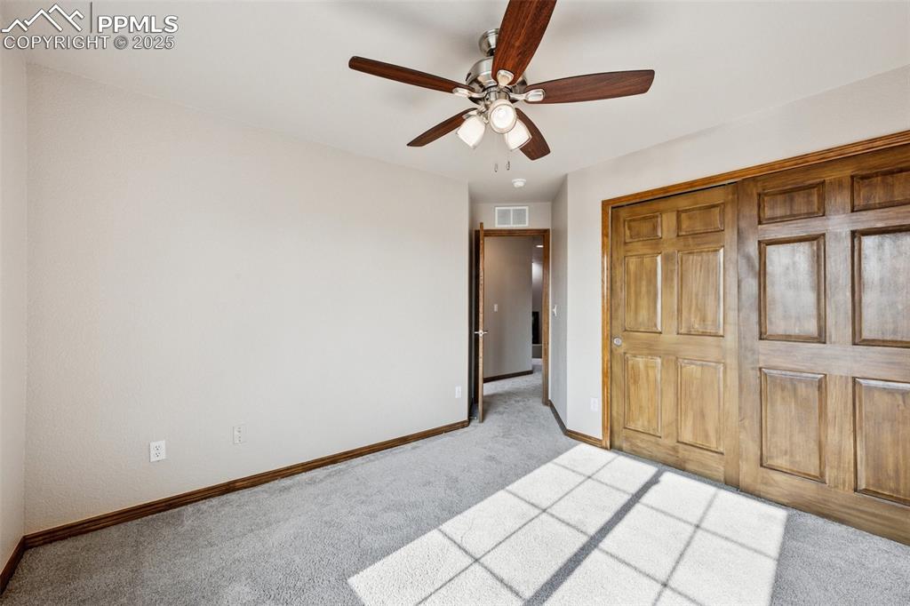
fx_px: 379
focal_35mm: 15
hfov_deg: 100.4
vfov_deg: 77.3
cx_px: 455
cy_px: 303
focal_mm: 15
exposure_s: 1/60
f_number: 11
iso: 800
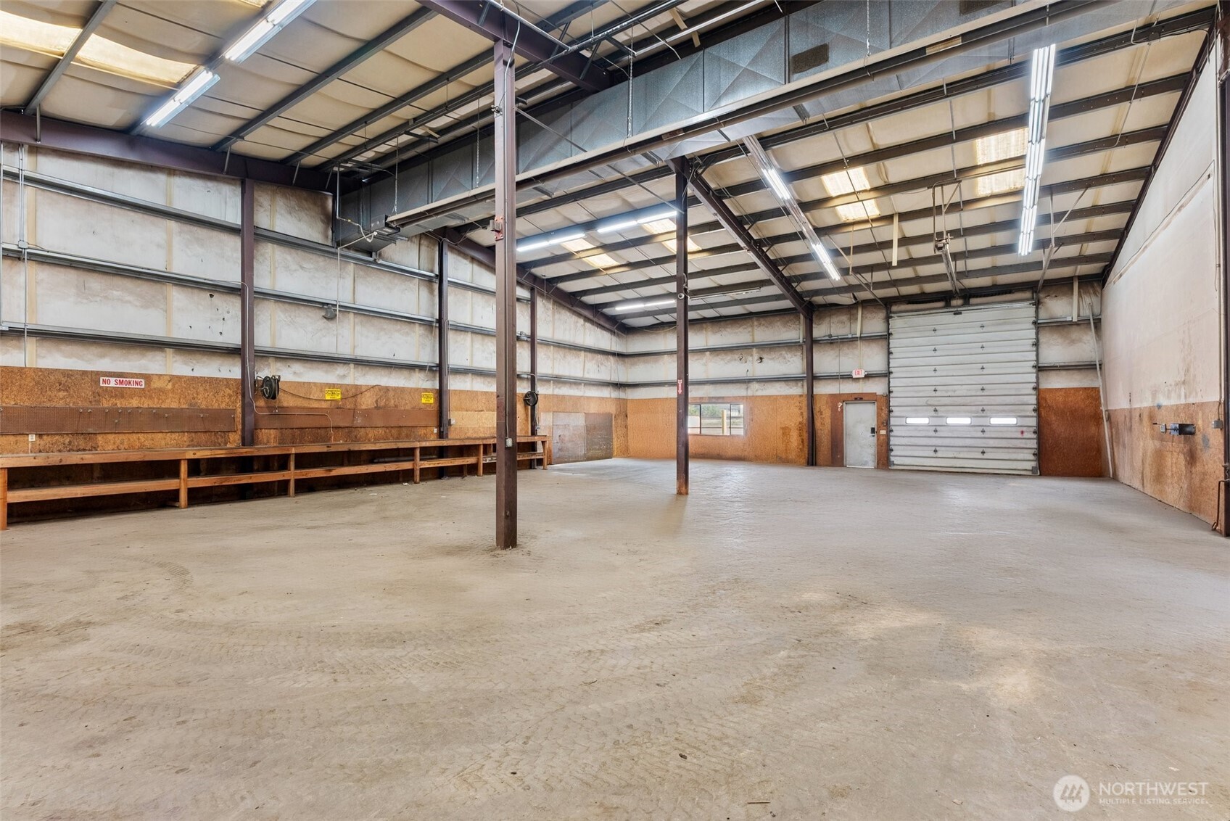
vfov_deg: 73.8
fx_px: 547
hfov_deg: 96.7
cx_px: 615
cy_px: 410
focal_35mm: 16
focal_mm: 16
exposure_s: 1/1.25
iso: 500
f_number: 9
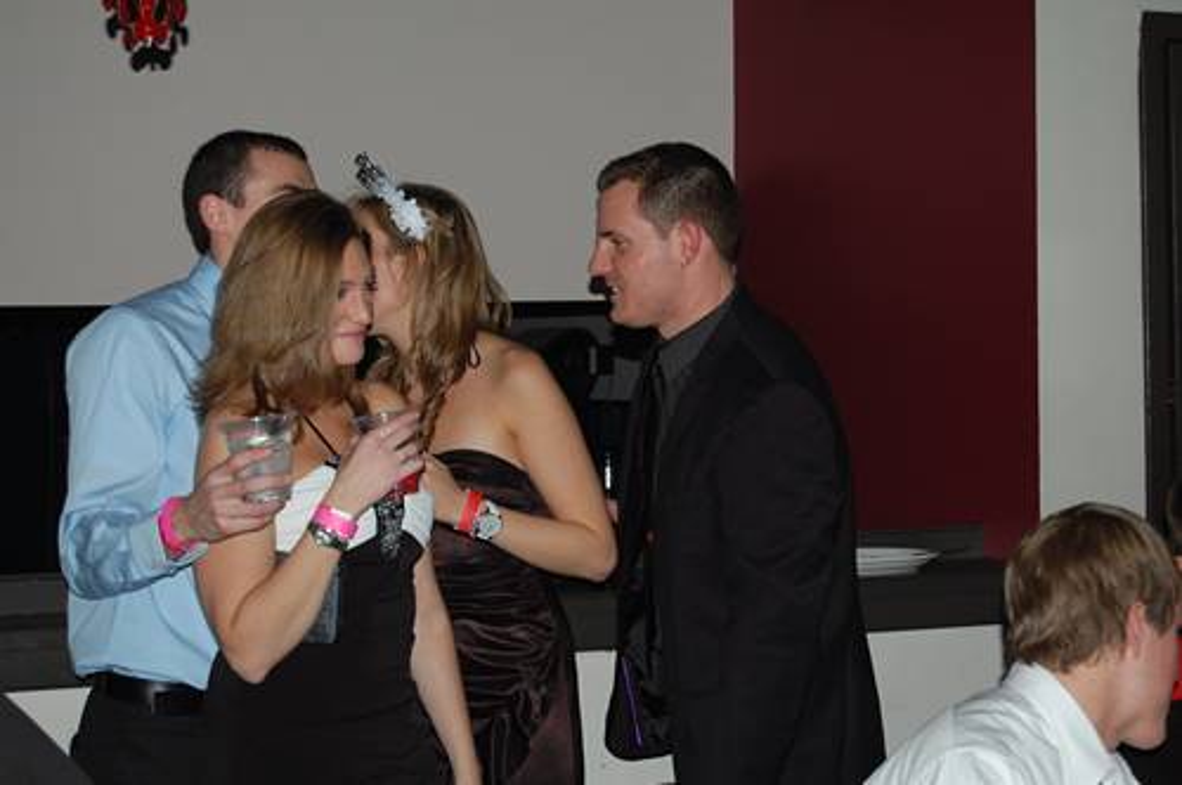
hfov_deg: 24.6
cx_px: 591
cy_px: 392
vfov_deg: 16.5
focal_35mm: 82
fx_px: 2705
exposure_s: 1/60
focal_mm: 55
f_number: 5.6
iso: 400
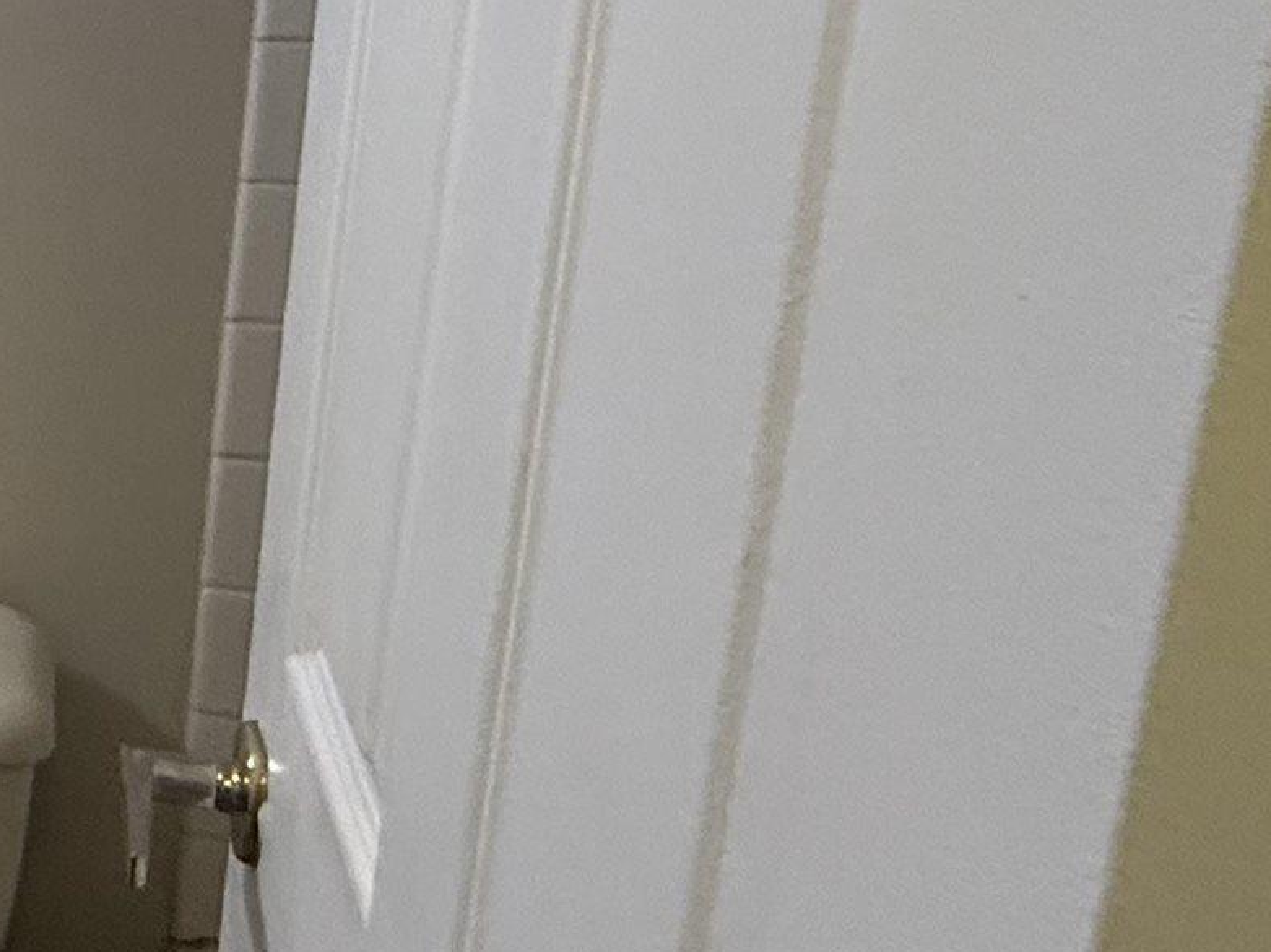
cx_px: -1212
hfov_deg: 19.9
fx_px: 2019
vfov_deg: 25.9
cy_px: 154
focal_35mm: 55
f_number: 2.2
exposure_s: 1/60
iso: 160
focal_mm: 2.22
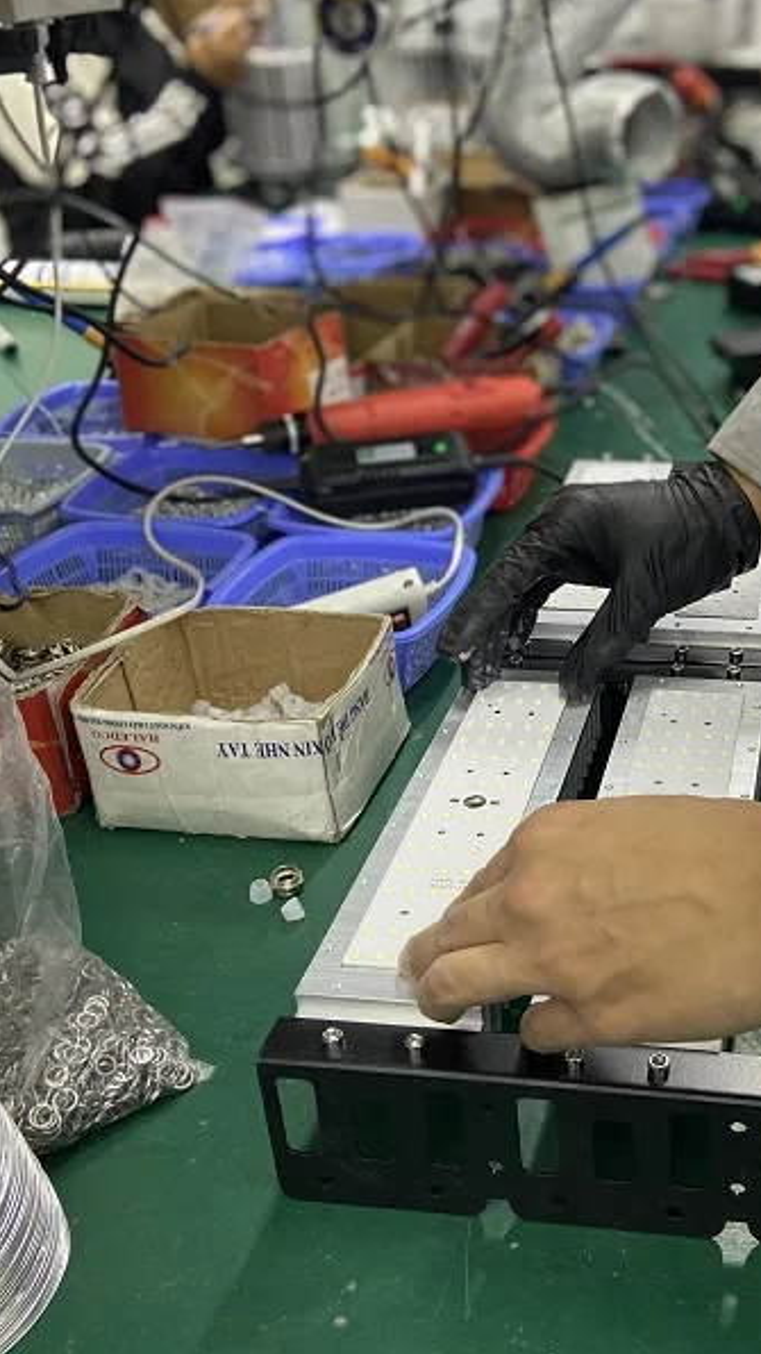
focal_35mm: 38
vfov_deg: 52.8
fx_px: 1364
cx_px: 650
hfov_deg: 30.1
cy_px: 677
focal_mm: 4.25
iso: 160
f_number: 1.8
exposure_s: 1/50
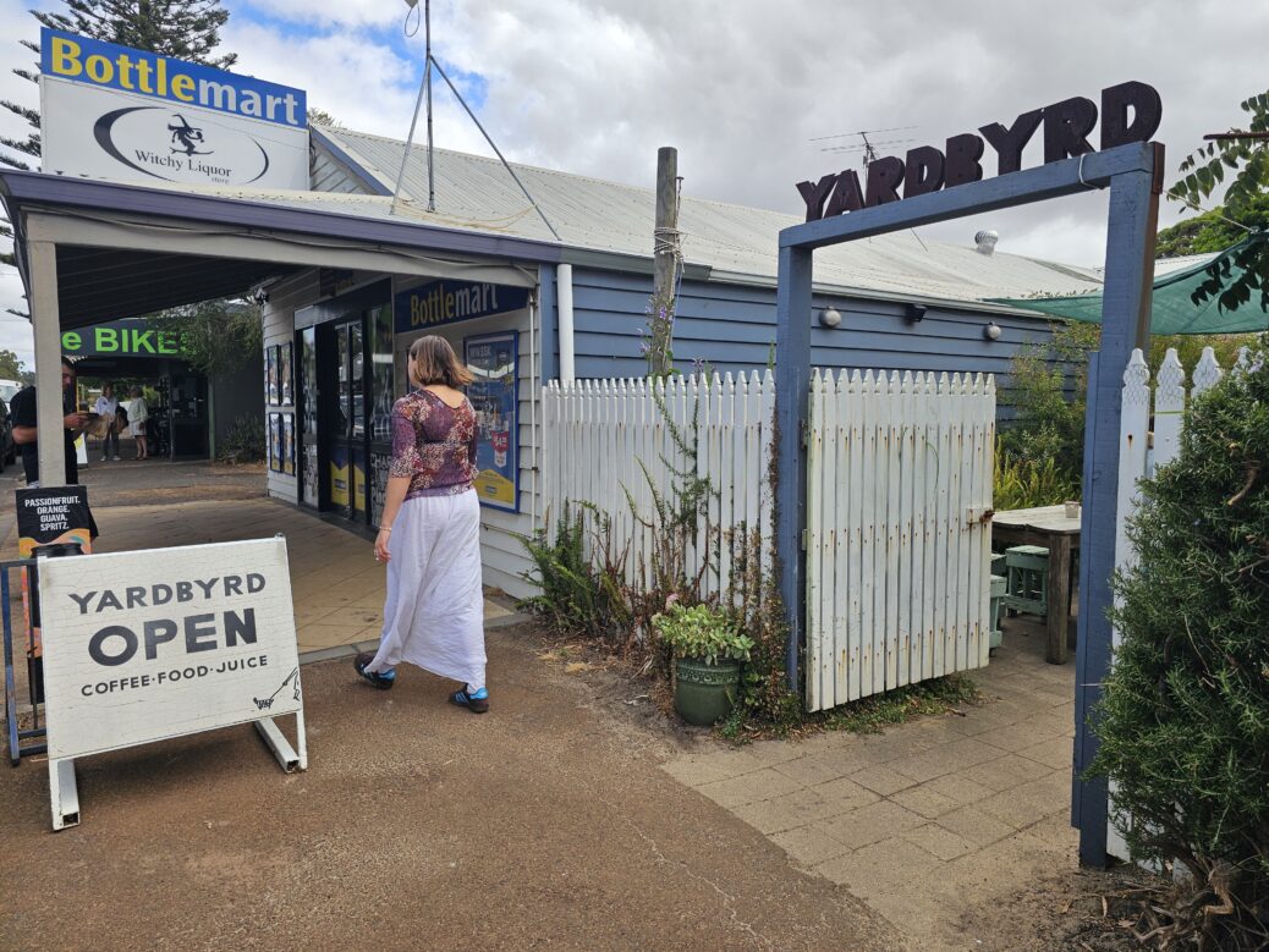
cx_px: 634
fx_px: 843
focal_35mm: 23
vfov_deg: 58.9
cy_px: 476
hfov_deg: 73.9
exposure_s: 1/490
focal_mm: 6.3
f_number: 1.7
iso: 10
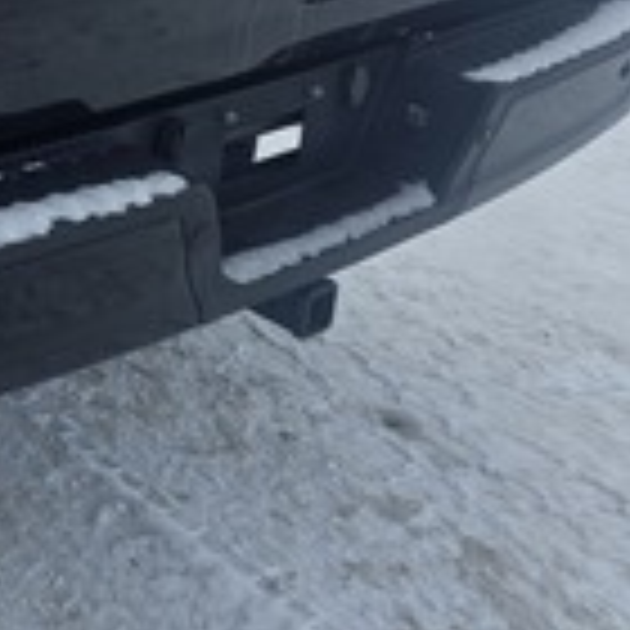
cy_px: -25
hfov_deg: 22.9
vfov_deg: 26.4
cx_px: -310
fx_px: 1256
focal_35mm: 61
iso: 80
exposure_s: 1/5778
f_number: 1.7
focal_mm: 6.3
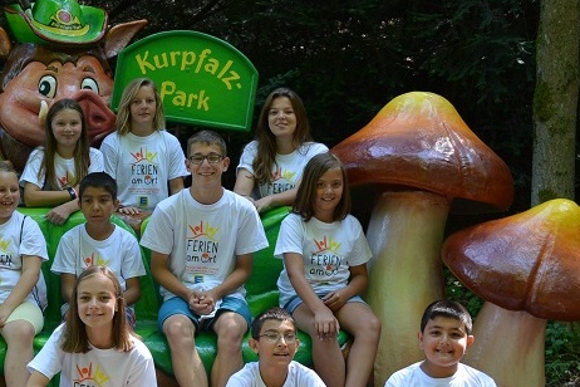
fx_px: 1128
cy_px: 297
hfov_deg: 28.2
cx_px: 114
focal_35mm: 70
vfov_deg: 19.3
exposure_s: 1/100
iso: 400
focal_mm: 24
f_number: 5
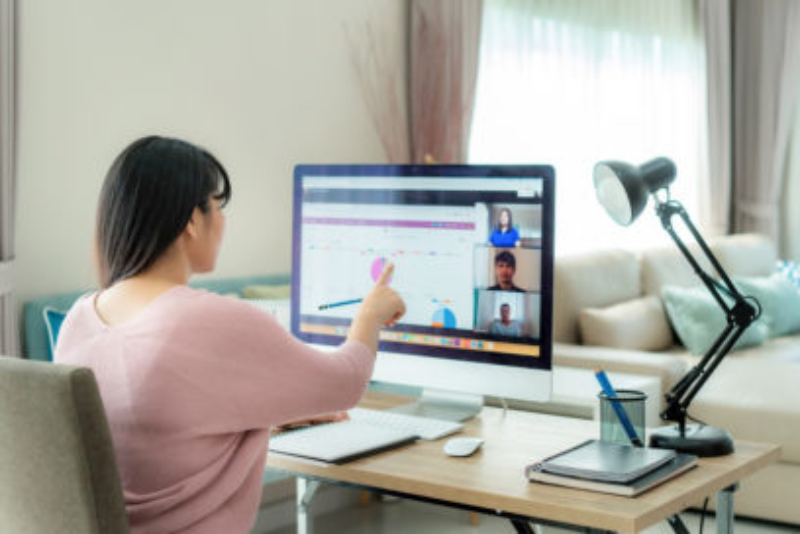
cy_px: 267
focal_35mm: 55
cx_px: 400
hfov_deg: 36.2
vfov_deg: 24.6
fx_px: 1222
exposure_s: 1/160
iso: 200
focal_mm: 55
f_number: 2.8
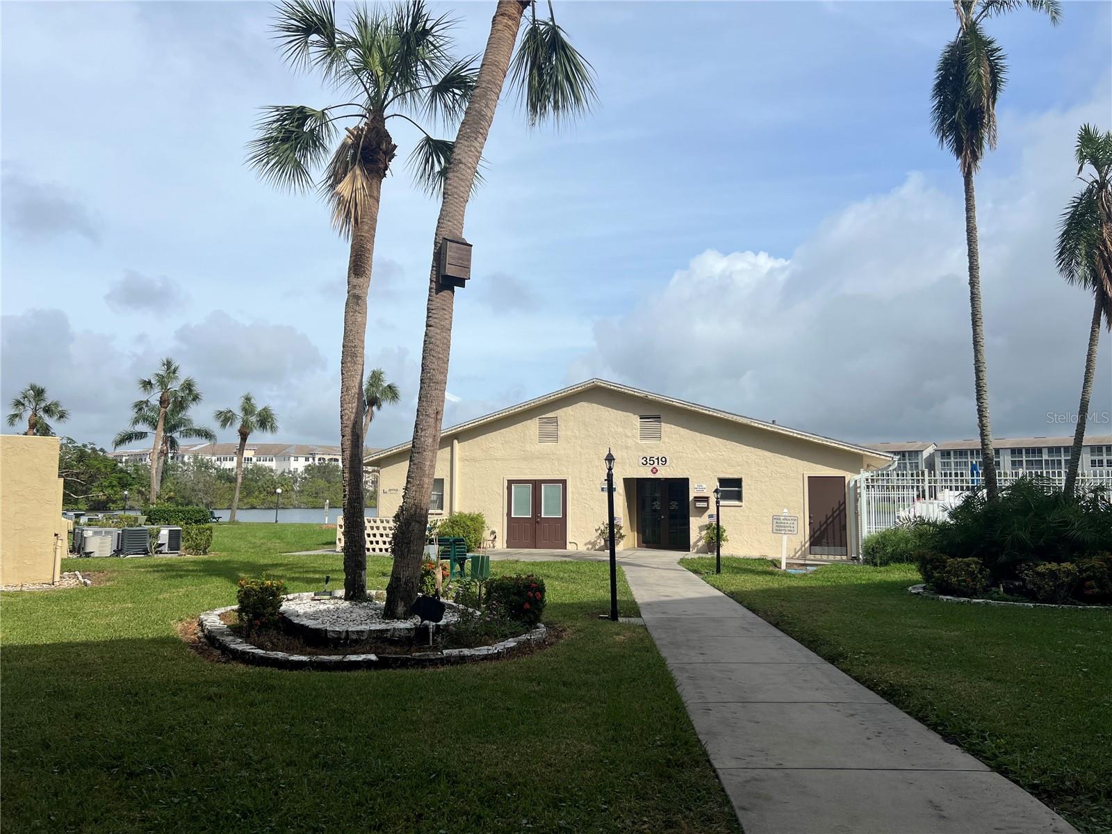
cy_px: 417
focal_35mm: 26
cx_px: 556
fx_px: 835
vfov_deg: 53.1
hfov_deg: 67.3
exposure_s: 1/8000
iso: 50
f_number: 1.5
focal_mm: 5.7
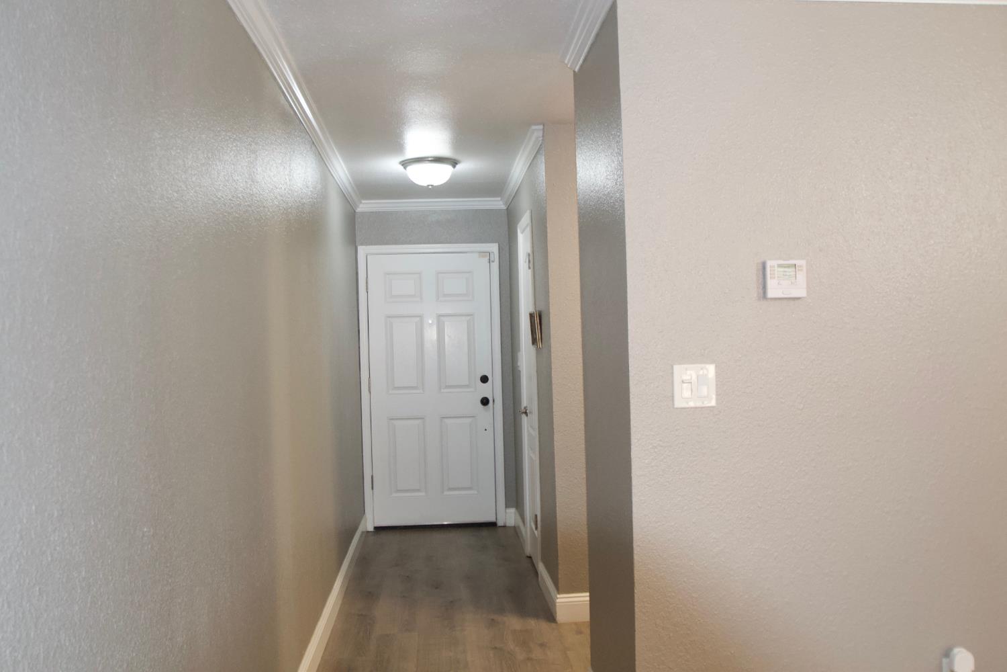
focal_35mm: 30
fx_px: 839
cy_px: 336
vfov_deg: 43.6
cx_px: 504
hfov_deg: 61.9
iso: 1250
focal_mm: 20
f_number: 4.2
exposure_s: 1/60
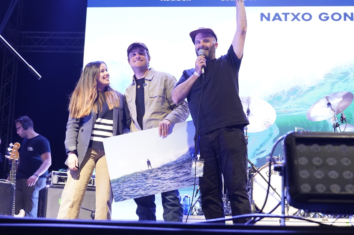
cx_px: 177
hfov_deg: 31.4
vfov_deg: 21.2
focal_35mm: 64
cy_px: 118
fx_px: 629
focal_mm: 43
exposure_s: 1/160
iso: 6400
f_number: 4
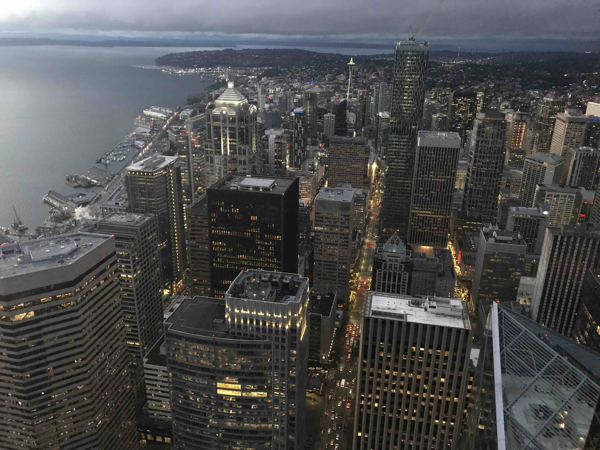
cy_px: 225
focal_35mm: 28
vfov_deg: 49.7
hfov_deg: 63.4
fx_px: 485
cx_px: 300
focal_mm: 3.99
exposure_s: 1/4
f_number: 1.8
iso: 100
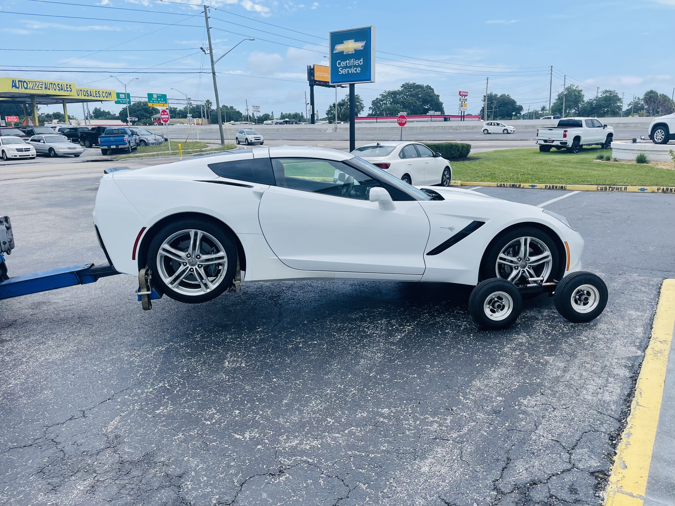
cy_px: 253
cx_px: 338
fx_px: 507
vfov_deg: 53.1
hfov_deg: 67.3
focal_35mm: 26
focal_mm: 5.1
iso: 32
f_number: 1.6
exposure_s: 1/2786
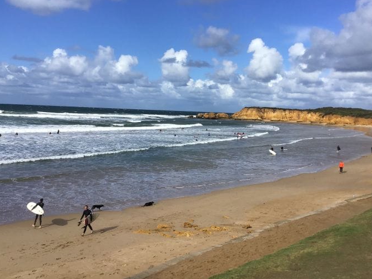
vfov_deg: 38.7
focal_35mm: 37
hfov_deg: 50.1
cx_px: 202
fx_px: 398
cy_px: 136
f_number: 2.4
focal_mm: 3.3
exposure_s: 1/2551
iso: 25
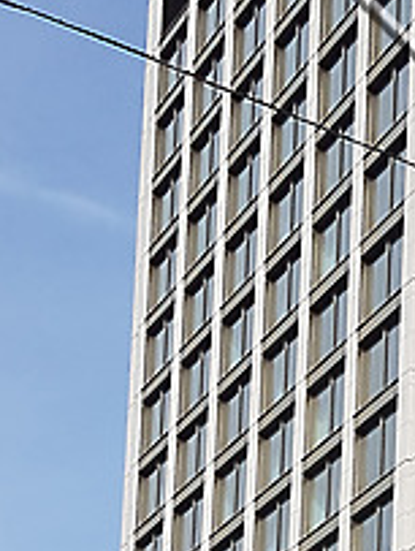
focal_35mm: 115
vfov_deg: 16.9
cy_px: 461
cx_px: 823
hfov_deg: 11.6
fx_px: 1833
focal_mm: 4.2
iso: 40
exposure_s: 1/1968
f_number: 1.7
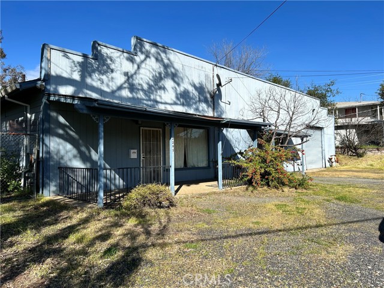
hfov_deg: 67.3
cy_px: 144
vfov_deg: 53.1
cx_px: 192
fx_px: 288
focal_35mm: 26
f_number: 1.5
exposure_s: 1/4630
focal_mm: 5.7
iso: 50
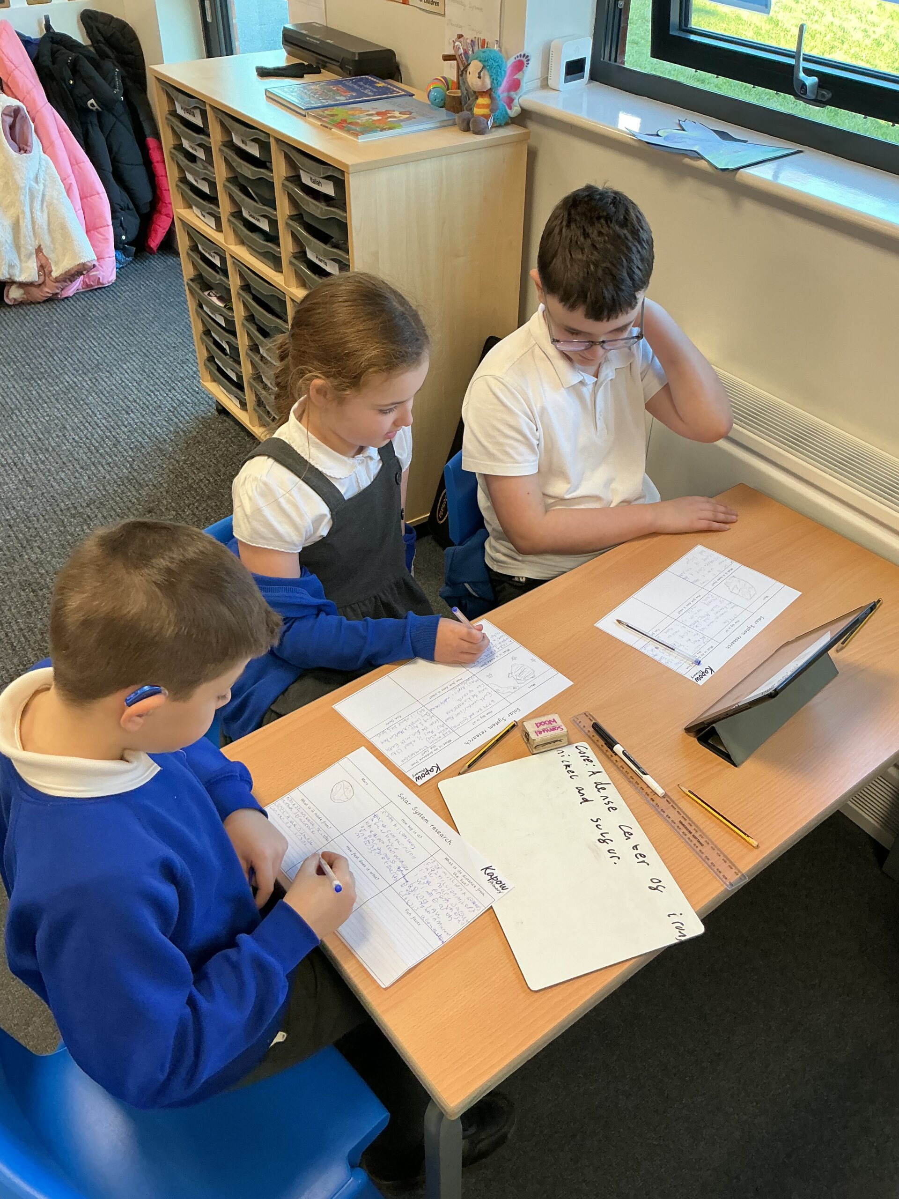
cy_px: 600
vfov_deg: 61.7
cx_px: 450
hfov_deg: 48.2
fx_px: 1004
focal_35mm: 29
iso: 80
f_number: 1.8
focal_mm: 3
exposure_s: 1/60
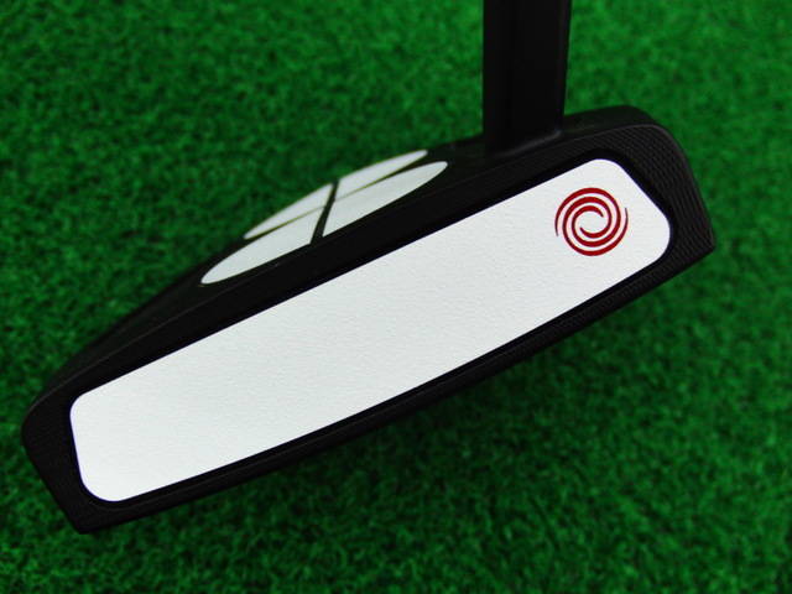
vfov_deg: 38.7
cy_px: 297
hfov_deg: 50.1
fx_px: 847
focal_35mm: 37
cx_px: 396
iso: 400
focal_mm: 6.42
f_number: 3.6
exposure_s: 1/80
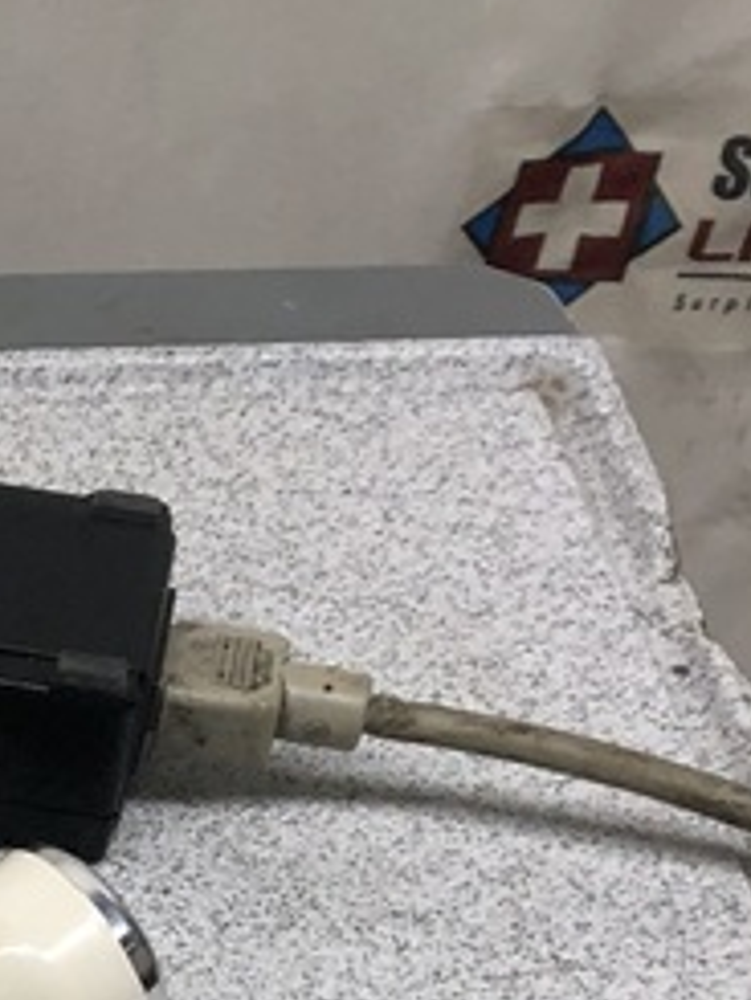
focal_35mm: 115
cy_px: 1453
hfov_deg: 11.6
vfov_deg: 15.9
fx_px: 3324
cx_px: -747
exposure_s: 1/120
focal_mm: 3.99
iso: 64
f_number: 1.8
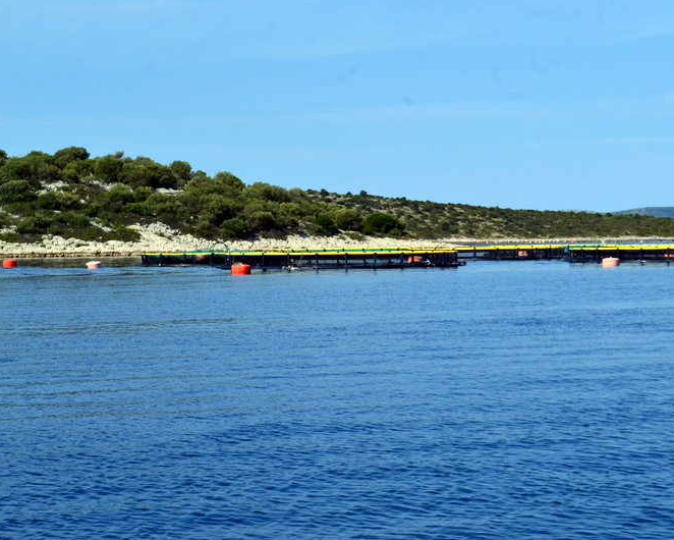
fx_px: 1867
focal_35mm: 94
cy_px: 269
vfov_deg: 16.4
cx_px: 402
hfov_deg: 20.4
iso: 320
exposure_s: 1/500
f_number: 11
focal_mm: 55
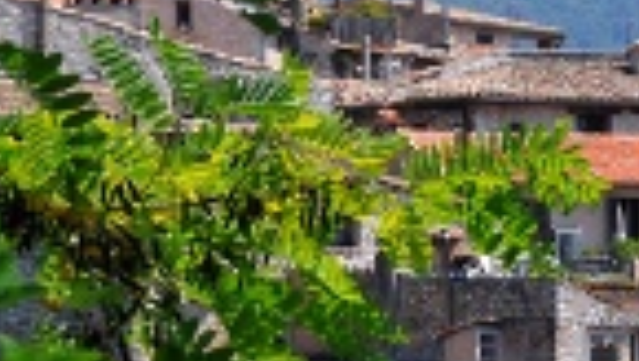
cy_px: 2
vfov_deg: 2.6
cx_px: 956
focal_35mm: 462
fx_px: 7835
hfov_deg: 4.6
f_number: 18
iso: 200
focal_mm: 85
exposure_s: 1/100
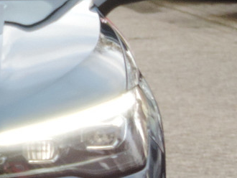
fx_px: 3583
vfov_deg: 2.8
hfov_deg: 3.8
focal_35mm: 523
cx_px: -226
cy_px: 97
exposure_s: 1/200
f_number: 4.2
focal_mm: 21.4
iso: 400
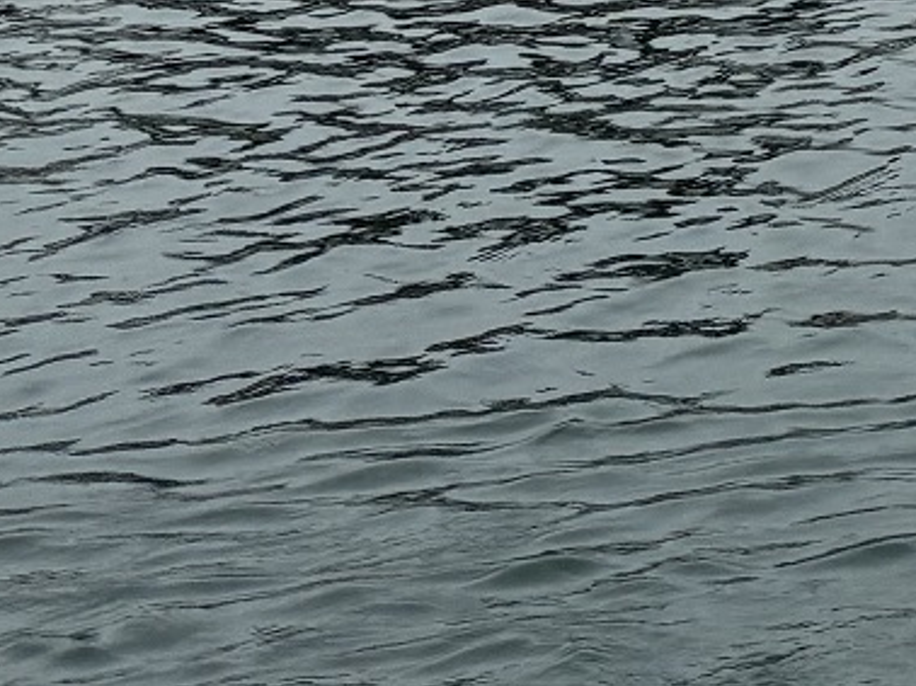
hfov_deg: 13.0
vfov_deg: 10.8
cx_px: 1946
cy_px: -599
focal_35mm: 127
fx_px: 3359
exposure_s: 1/3096
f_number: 1.78
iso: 80
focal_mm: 6.76
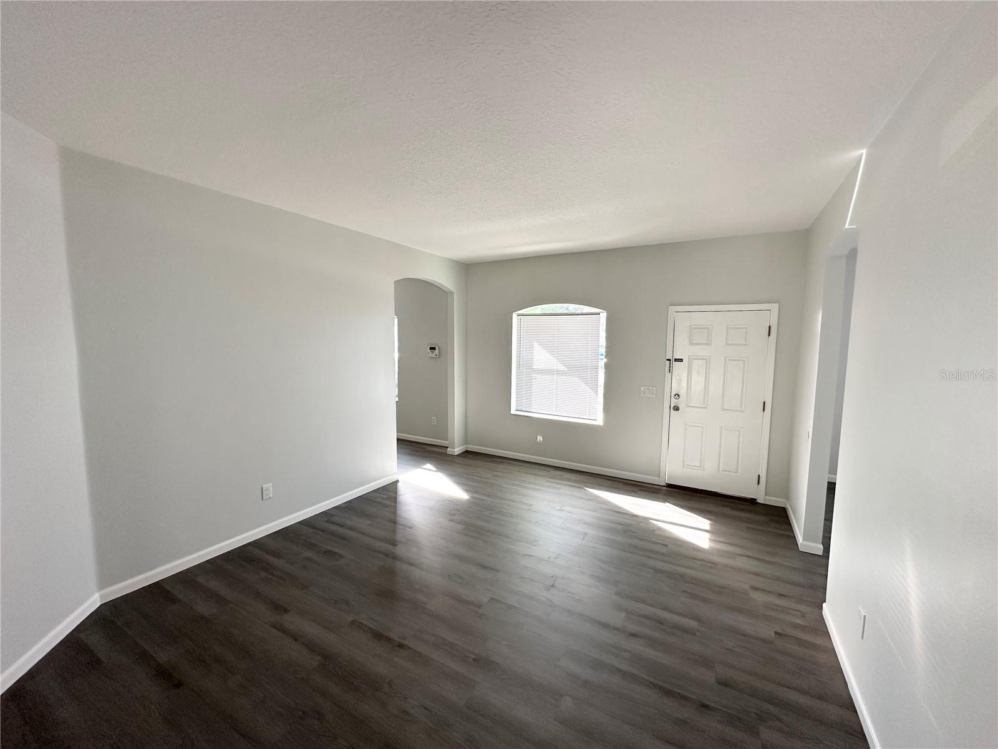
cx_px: 499
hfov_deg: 102.1
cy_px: 374
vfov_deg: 85.7
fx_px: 404
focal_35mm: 14
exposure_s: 1/100
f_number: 2.2
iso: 80
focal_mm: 2.22
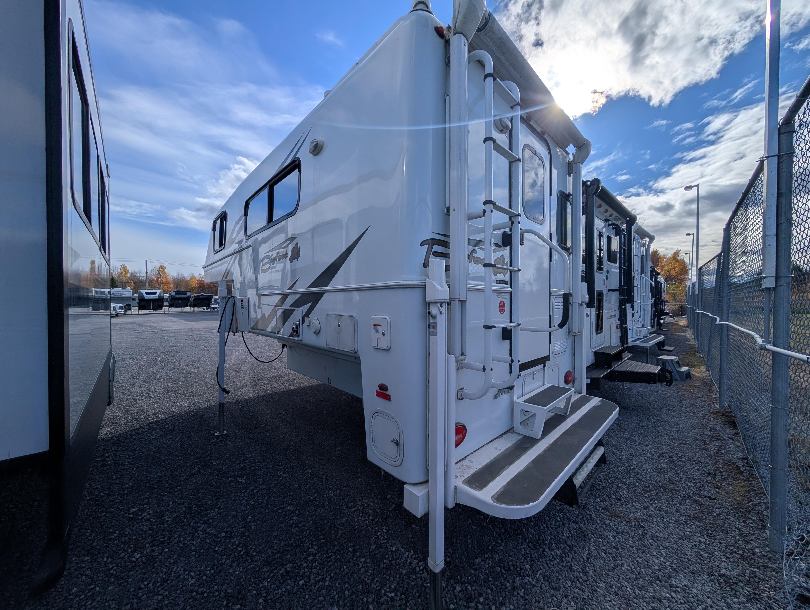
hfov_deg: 110.5
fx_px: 281
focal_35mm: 12
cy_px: 305
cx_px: 405
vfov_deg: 94.6
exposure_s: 1/14706
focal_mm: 2.02
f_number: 1.7
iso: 57
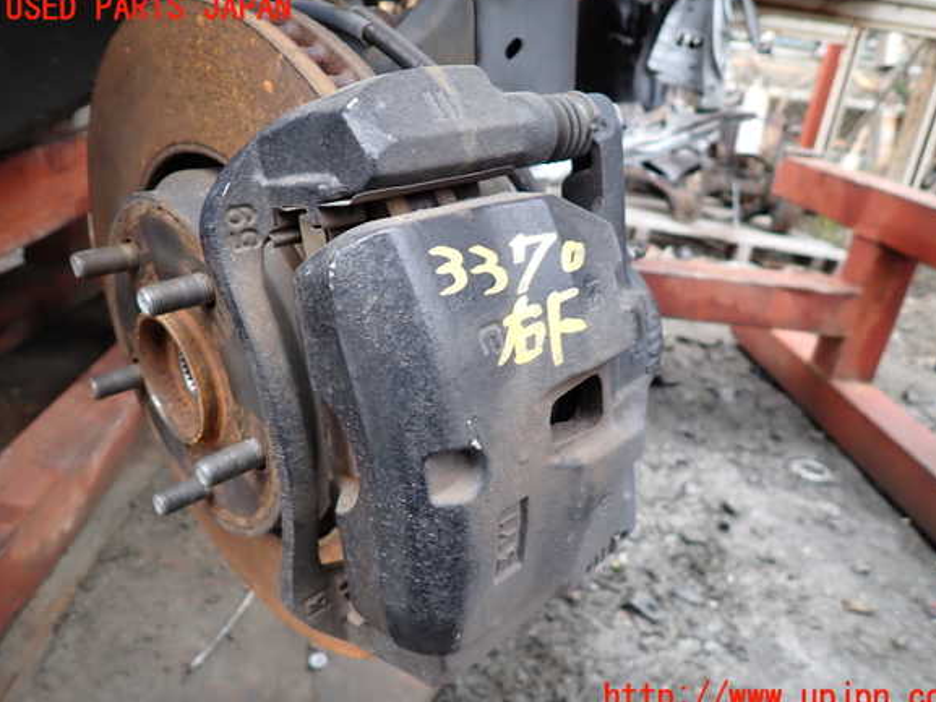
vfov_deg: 53.1
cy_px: 353
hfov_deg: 67.3
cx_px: 483
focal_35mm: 26
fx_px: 703
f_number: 2
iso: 100
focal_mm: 4.5
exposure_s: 1/60
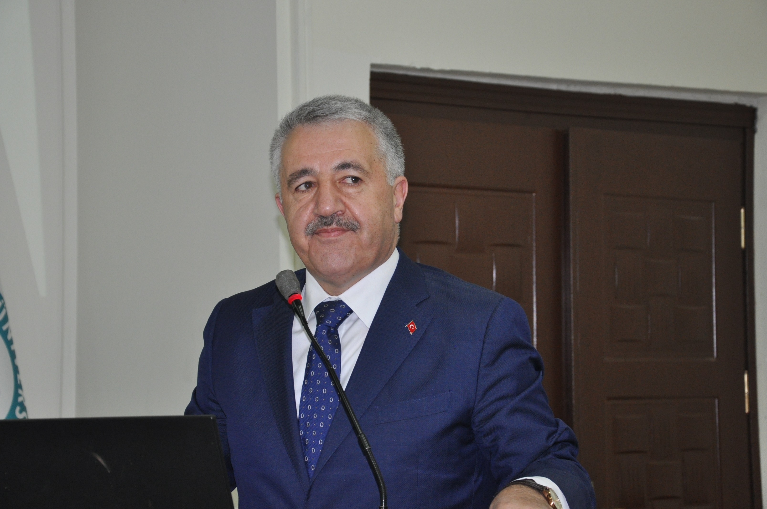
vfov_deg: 15.7
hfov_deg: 23.4
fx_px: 1851
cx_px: 384
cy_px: 254
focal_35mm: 87
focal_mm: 58
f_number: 5
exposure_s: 1/60
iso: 800
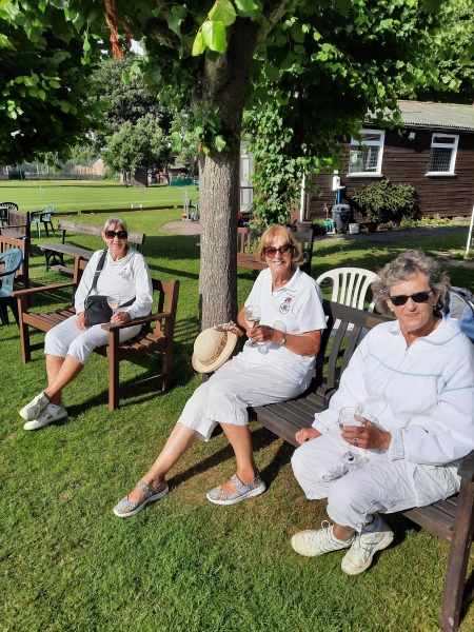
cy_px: 316
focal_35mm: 25
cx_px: 237
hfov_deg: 54.9
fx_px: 456
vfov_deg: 69.4
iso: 32
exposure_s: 1/1754
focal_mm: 4.6
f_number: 2
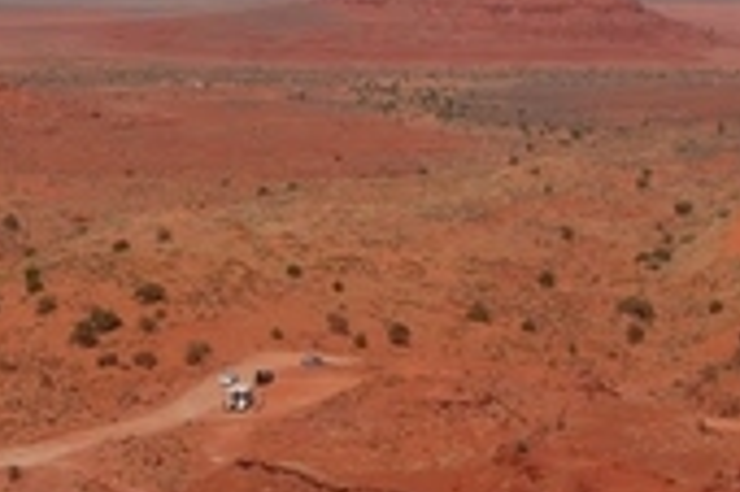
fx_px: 2726
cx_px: 348
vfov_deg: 10.2
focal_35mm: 133
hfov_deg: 15.5
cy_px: 22
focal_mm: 25
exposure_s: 1/500
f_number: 11
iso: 100
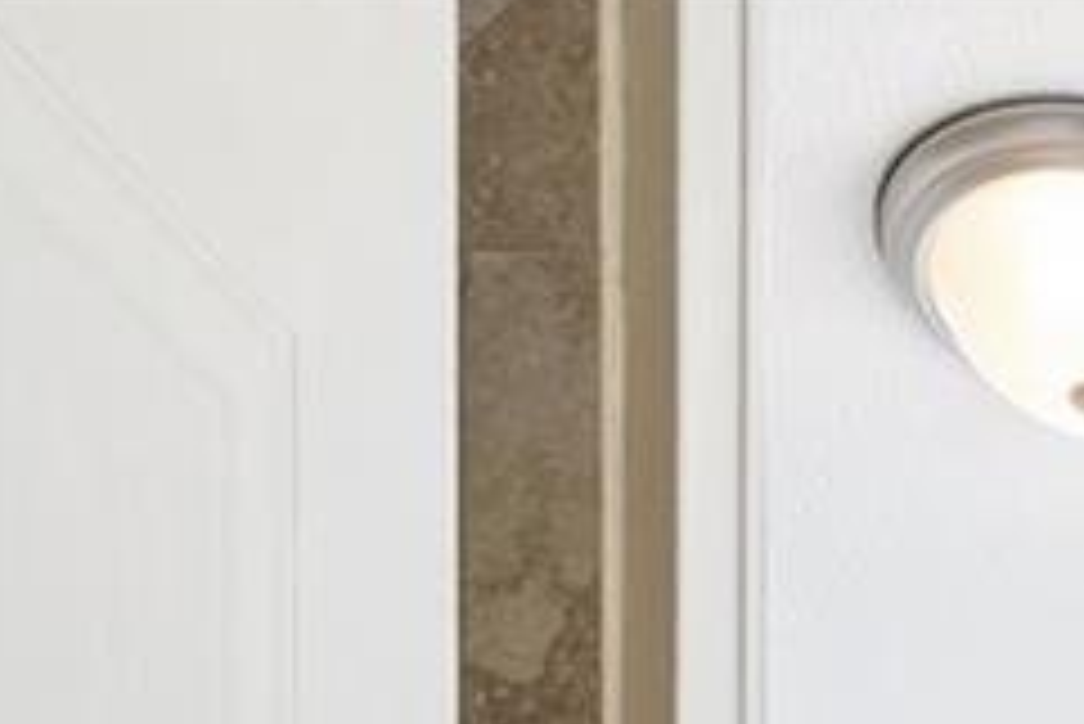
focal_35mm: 93
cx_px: 1768
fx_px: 2802
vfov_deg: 9.8
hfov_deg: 18.5
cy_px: 2372
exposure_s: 1/60
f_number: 8
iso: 400
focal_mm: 14
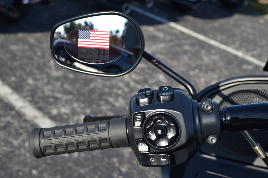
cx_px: 134
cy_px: 89
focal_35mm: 52
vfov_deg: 25.8
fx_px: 391
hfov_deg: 37.9
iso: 100
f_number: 7.1
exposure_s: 1/200
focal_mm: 35
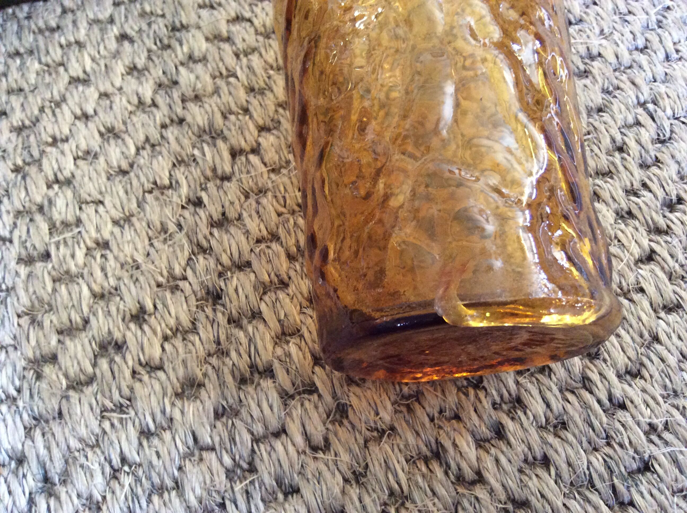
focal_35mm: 32
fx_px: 634
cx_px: 344
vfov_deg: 44.1
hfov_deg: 56.9
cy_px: 256
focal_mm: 3.3
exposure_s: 1/20
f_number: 2.4
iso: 250
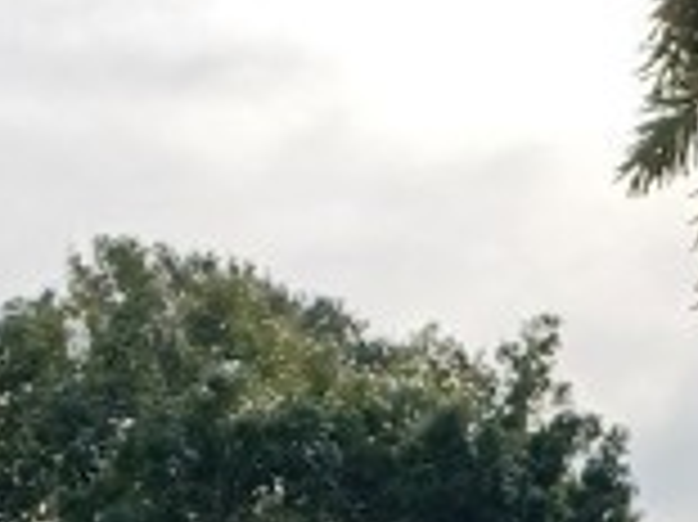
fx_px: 3325
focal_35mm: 165
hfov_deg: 11.9
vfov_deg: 7.8
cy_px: 1566
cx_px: 675
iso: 32
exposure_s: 1/283
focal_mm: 4.6
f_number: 1.8
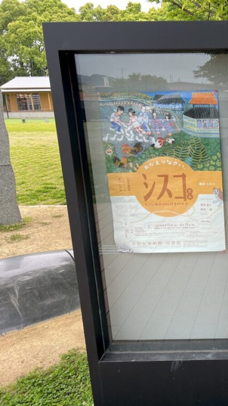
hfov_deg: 27.6
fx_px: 409
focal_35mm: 38
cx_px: 269
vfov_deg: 52.8
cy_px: 202
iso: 50
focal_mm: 5.7
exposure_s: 1/533
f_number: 1.5
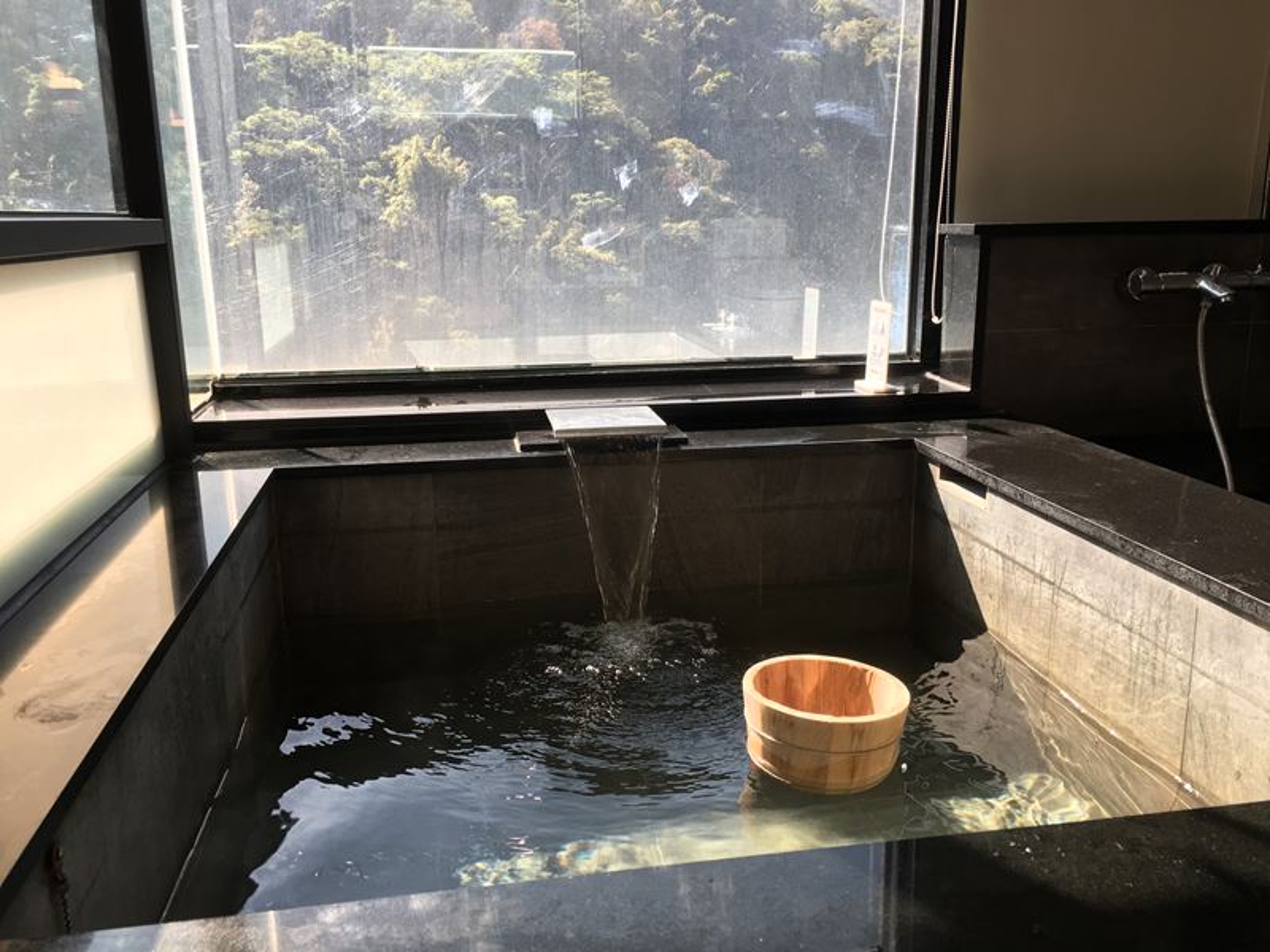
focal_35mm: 29
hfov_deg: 61.7
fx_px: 1064
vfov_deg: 48.2
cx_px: 635
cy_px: 476
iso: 40
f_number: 2.2
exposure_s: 1/120
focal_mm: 4.15
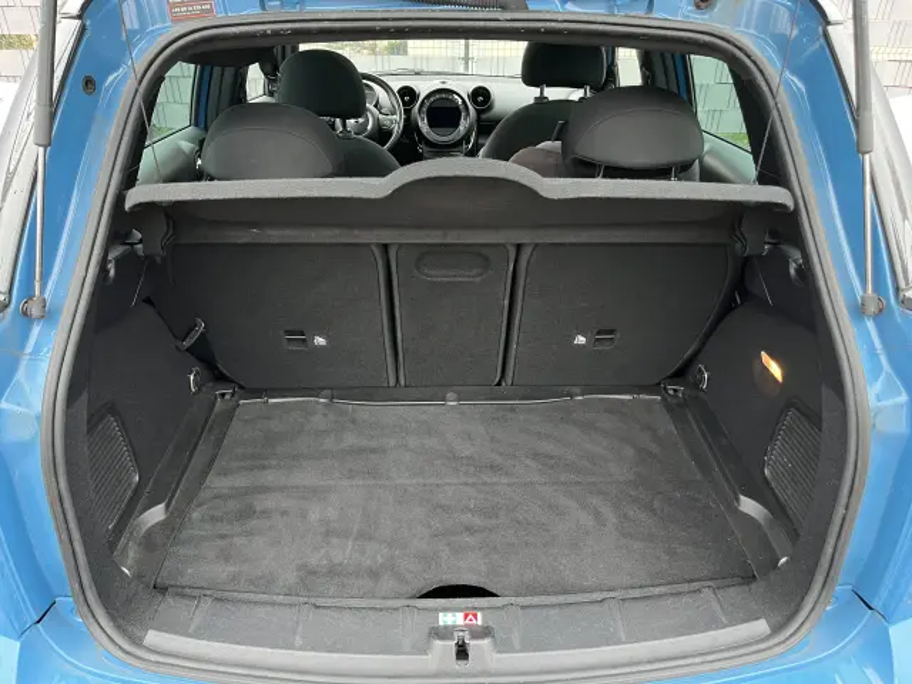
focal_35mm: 26
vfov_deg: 53.1
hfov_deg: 67.3
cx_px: 456
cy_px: 342
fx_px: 685
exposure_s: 1/60
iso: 200
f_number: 1.6
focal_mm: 5.1
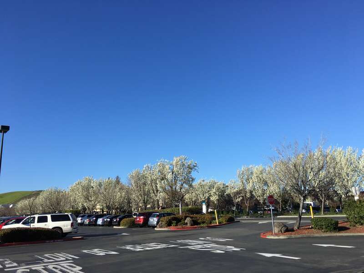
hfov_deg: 61.7
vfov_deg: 48.2
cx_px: 182
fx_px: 305
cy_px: 136
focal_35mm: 29
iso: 25
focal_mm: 4.15
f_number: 2.2
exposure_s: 1/1326
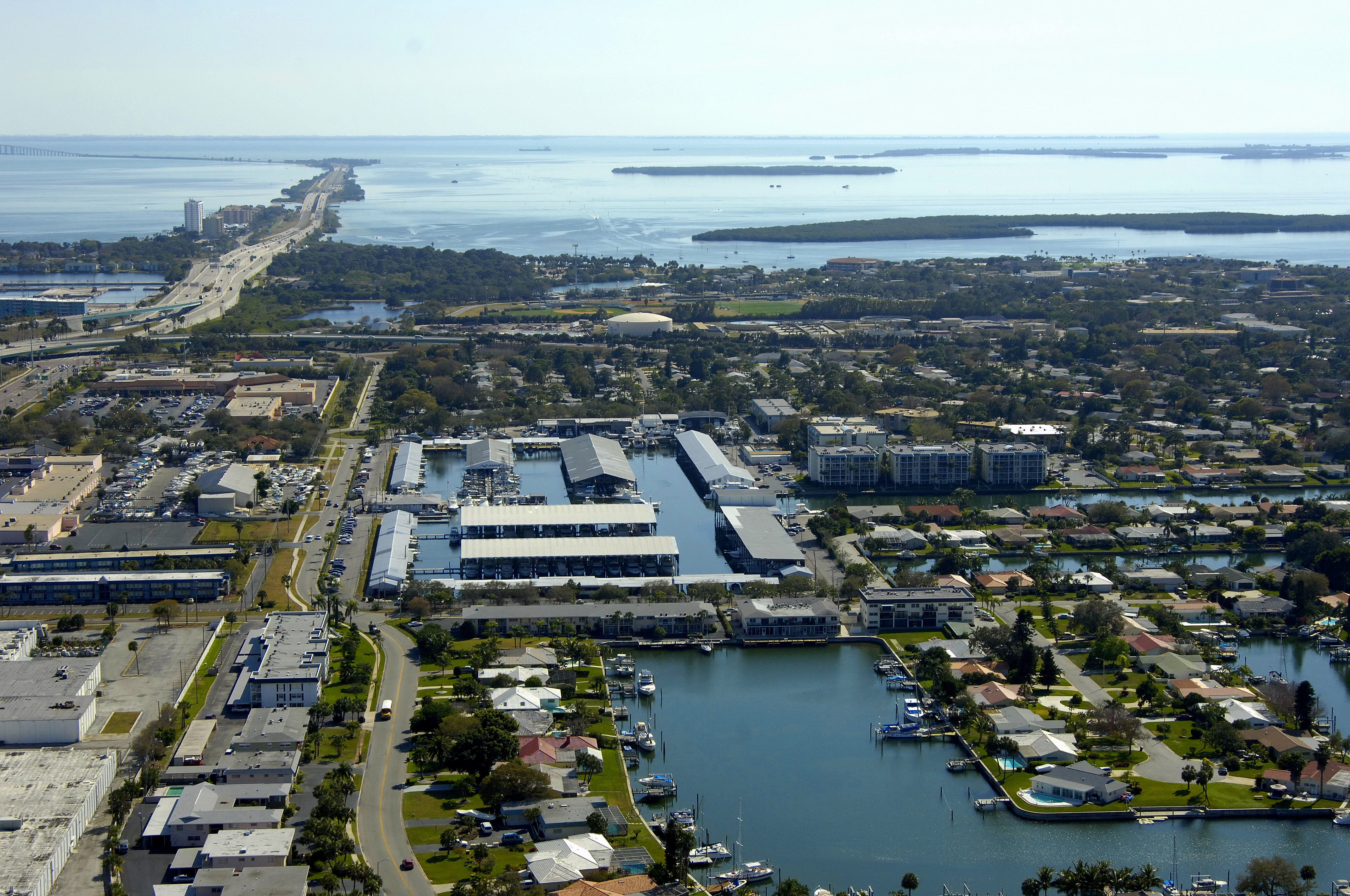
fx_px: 2360
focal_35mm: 63
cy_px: 448
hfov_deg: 31.9
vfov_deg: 21.5
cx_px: 675
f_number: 8.5
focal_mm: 42
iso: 400
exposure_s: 1/1000
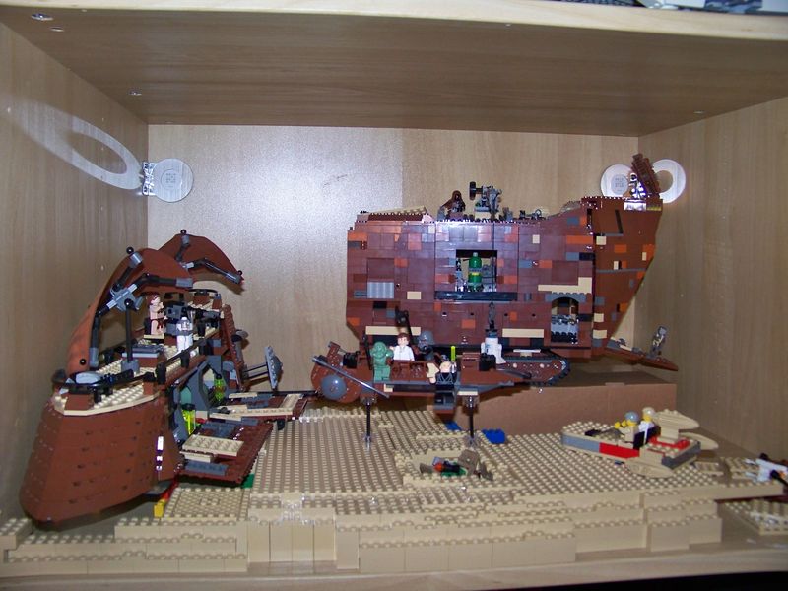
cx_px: 394
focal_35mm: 33
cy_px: 296
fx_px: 751
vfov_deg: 42.9
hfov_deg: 55.4
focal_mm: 5.85
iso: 200
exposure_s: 1/30
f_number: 2.8
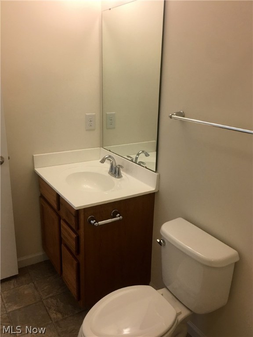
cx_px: 126
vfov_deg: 61.7
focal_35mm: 29
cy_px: 168
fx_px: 283
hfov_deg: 48.2
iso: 40
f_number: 2.2
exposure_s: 1/30
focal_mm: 4.15
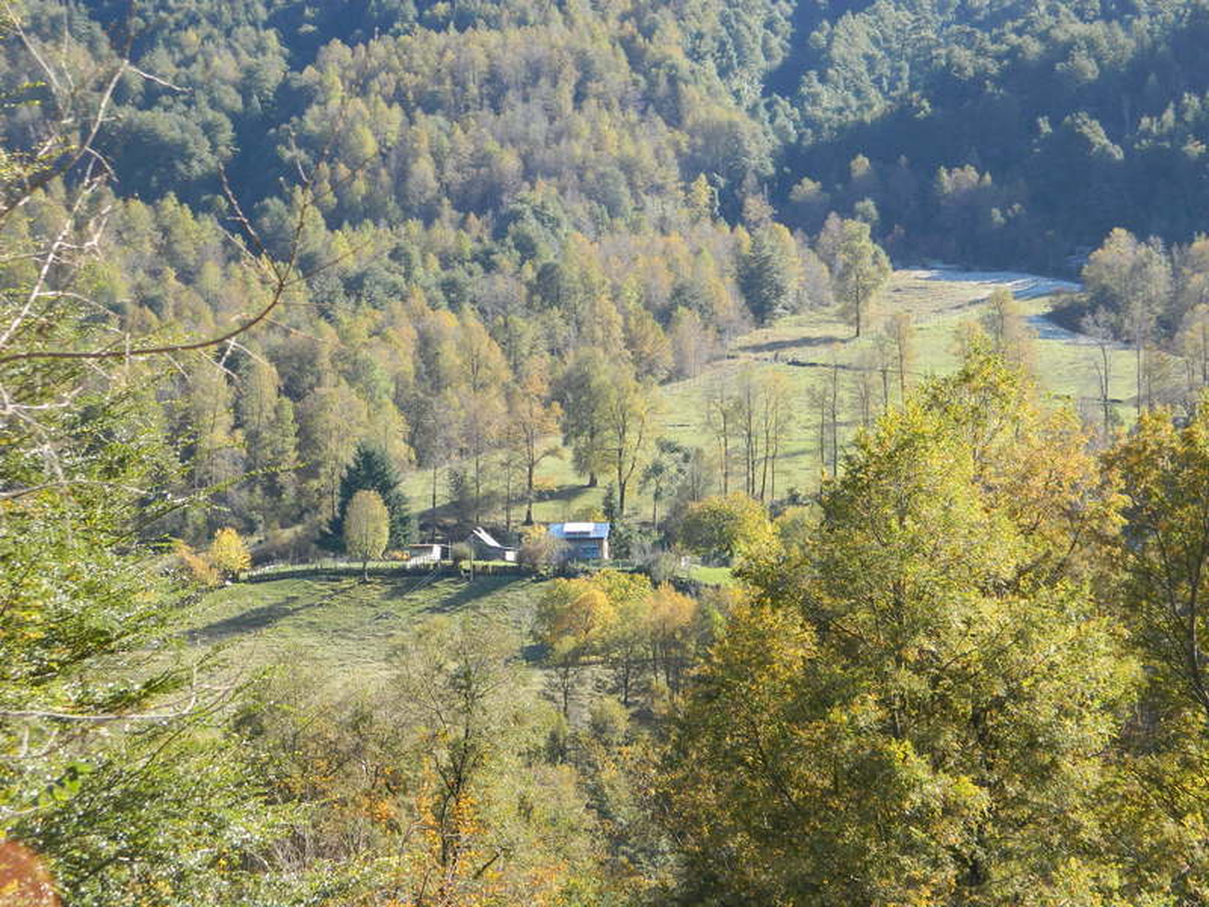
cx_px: 604
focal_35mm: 103
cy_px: 454
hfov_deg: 19.1
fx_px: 3597
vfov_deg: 14.4
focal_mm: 18.6
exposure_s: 1/100
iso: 80
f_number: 4.5
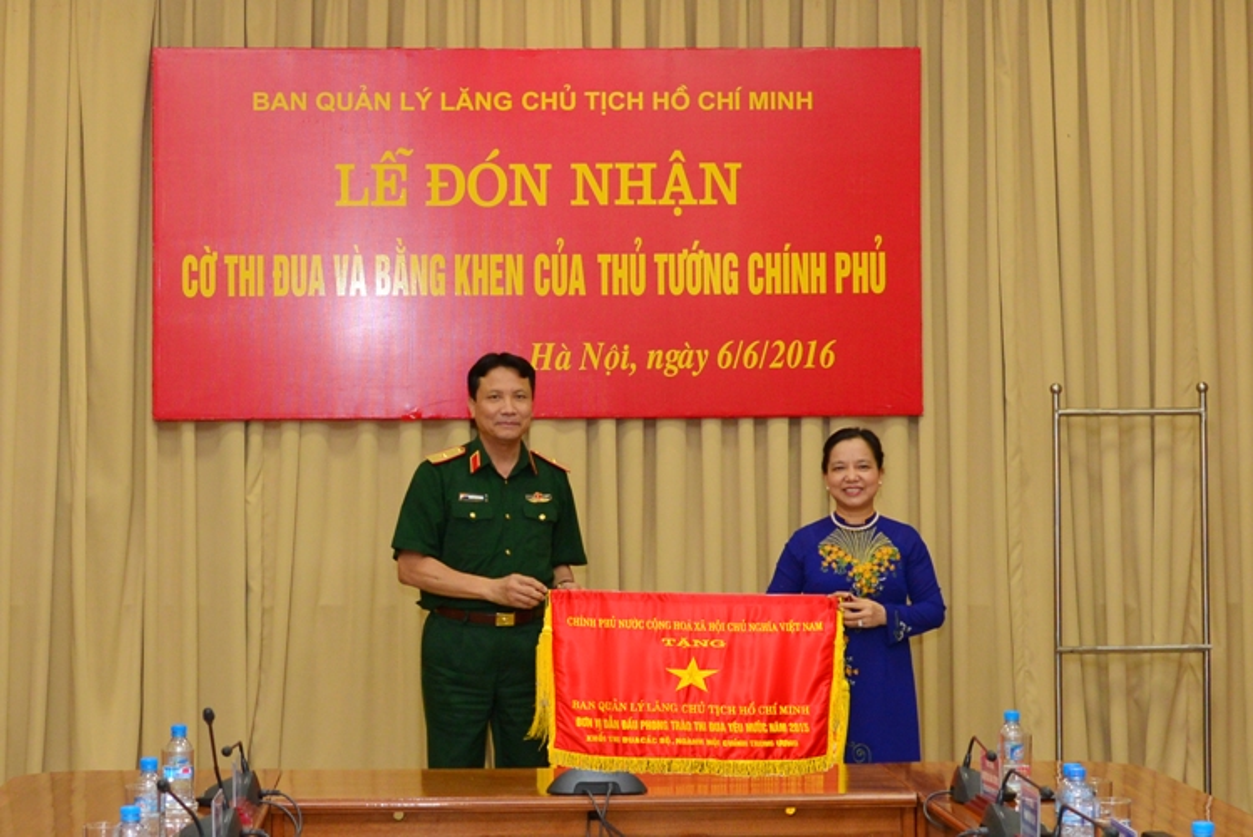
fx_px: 1184
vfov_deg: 38.9
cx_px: 626
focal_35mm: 34
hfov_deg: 55.8
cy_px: 418
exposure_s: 1/80
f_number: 5
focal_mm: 34
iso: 800
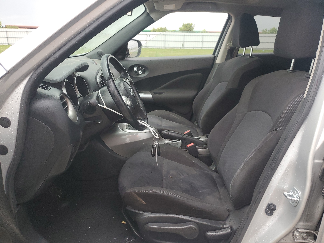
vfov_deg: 53.1
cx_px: 162
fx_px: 243
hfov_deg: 67.3
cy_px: 122
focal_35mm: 26
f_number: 1.5
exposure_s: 1/60.2
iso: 135
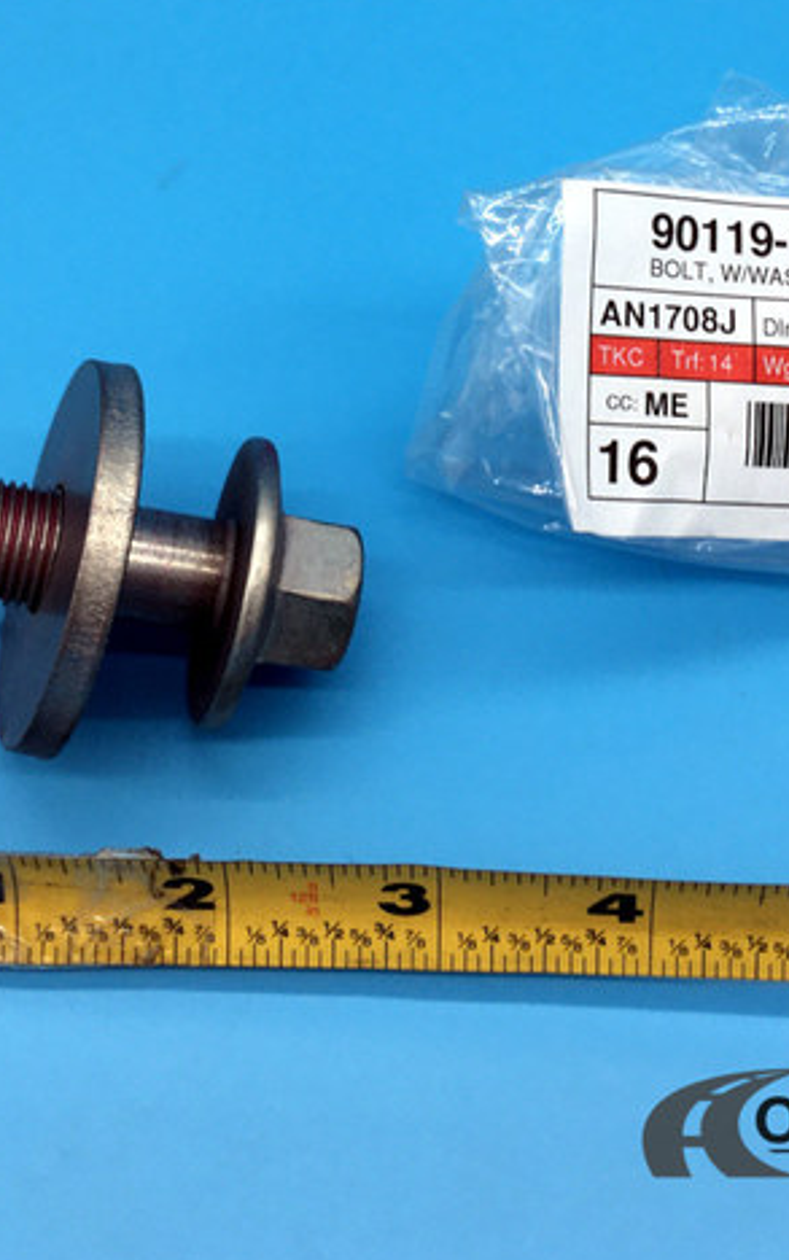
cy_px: 627
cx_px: 458
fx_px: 1443
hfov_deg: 30.5
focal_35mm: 42
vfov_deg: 47.2
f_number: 2.2
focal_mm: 4.15
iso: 32
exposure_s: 1/120
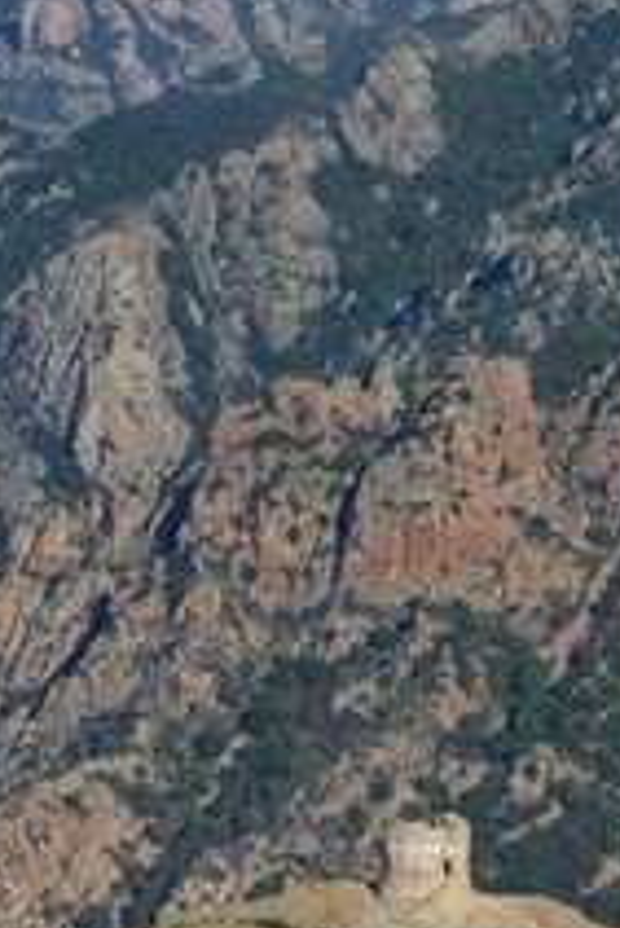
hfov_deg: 3.5
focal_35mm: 398
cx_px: 827
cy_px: 589
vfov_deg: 5.2
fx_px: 10264
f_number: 10
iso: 400
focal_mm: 200
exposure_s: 1/1000
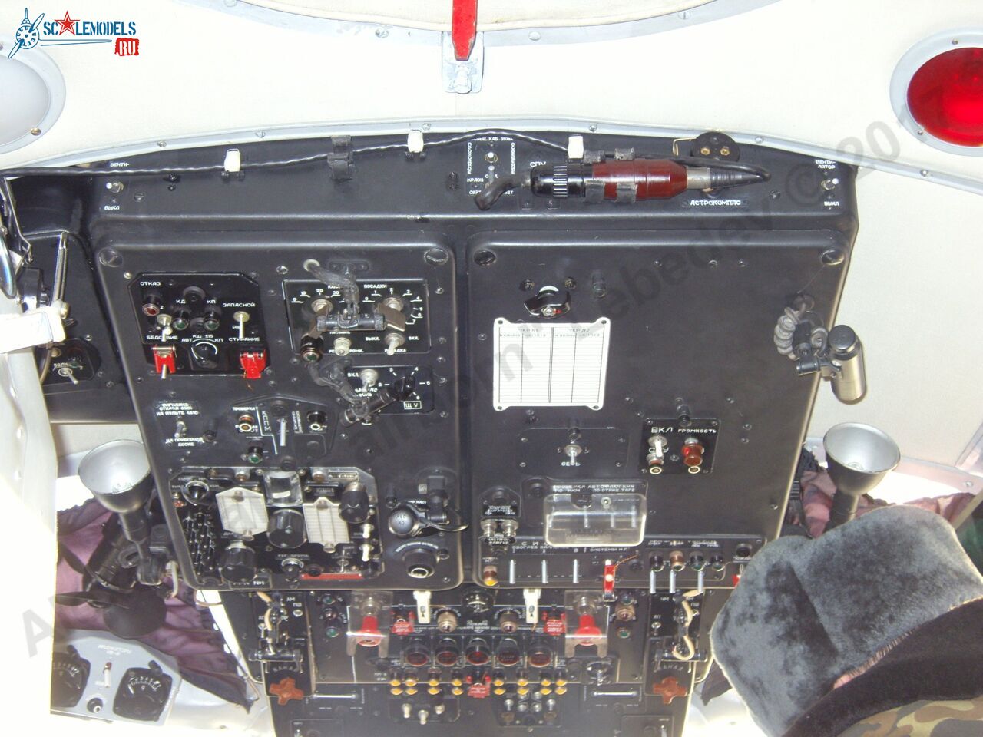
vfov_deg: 27.5
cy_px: 368
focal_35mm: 53
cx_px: 492
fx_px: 1505
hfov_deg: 36.2
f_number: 3.5
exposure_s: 1/45
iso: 161
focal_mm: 11
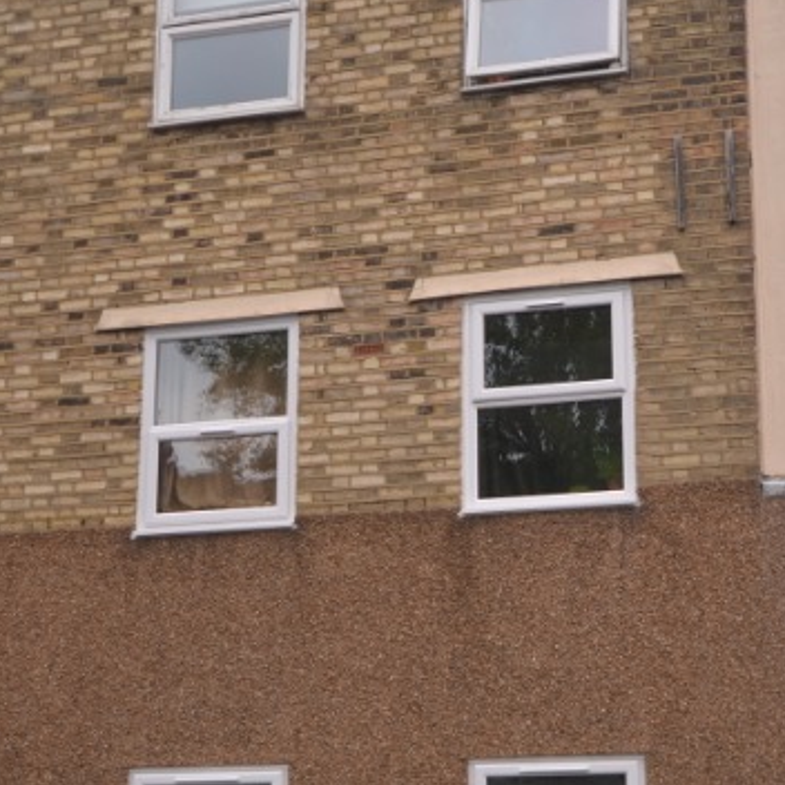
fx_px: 1899
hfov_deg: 23.3
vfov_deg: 23.3
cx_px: 522
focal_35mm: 74
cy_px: 440
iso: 100
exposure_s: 1/250
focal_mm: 20
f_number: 6.3
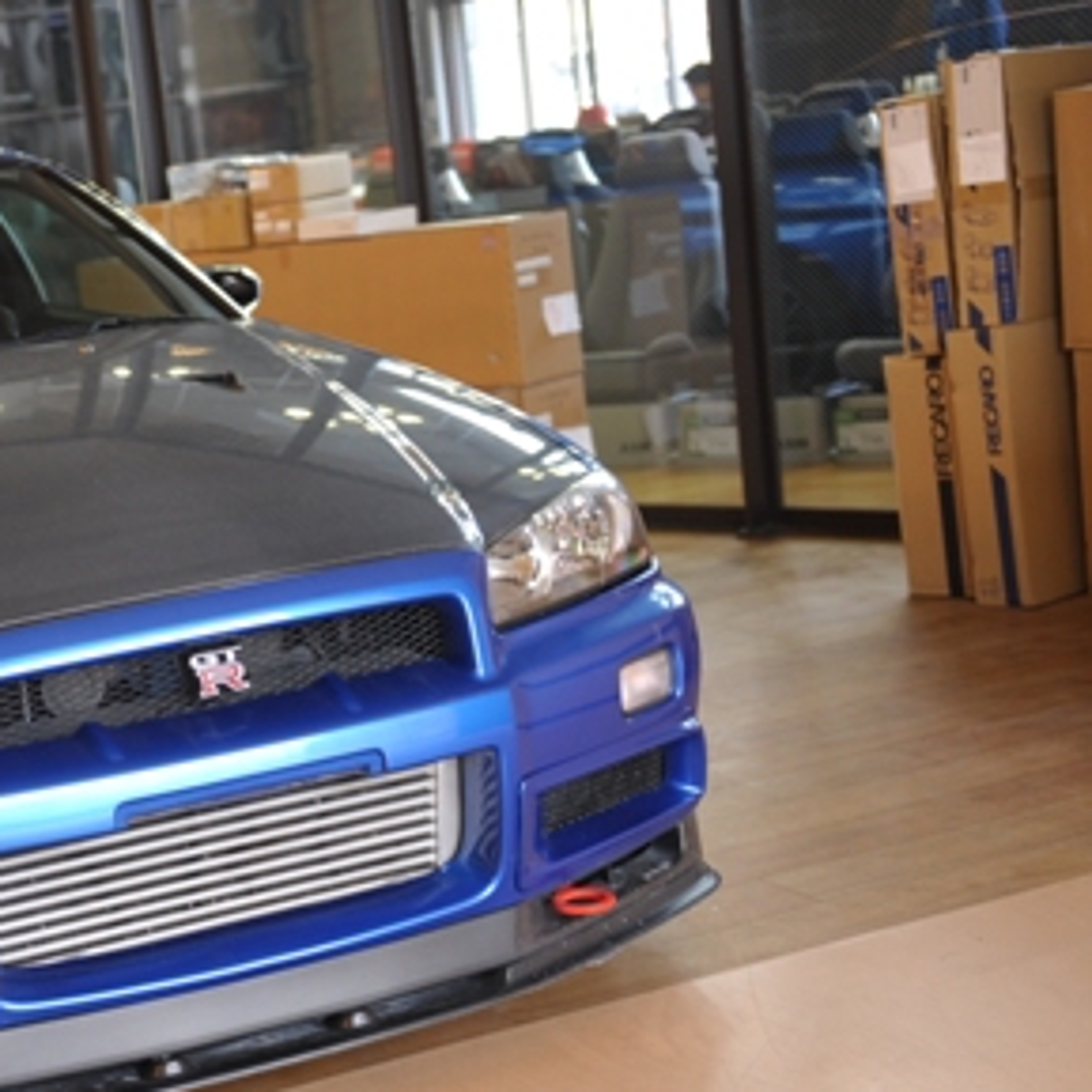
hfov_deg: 24.7
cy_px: 580
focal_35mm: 67
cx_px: 49
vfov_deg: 25.7
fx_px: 2391
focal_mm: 38
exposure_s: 1/30
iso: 800
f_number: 2.8
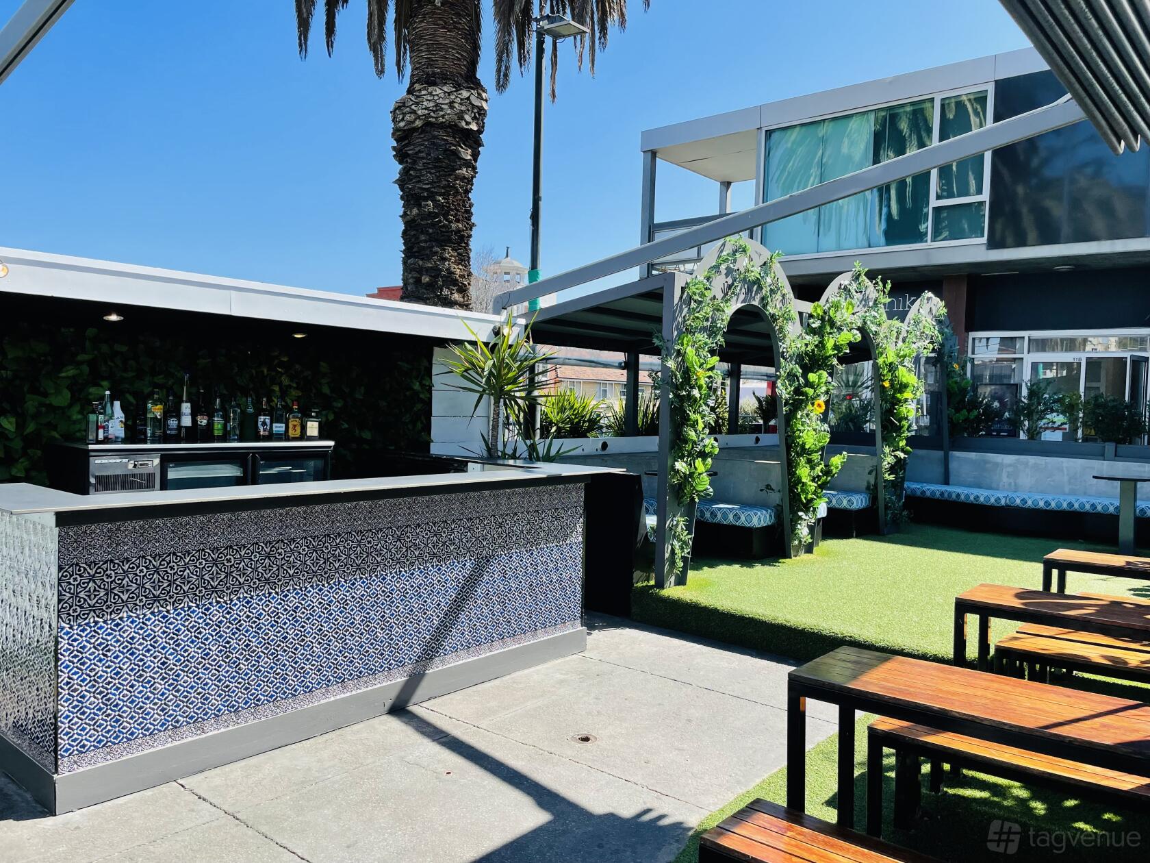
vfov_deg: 53.1
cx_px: 575
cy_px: 432
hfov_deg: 67.3
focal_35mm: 26
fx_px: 864
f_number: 1.6
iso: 32
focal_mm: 4.2
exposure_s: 1/1984
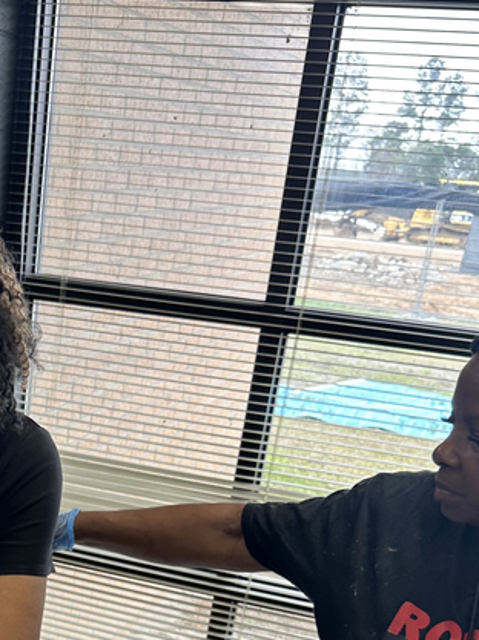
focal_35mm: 59
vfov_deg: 29.9
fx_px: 1090
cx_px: 11
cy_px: 680
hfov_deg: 23.8
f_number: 1.78
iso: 64
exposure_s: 1/120
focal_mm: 6.86
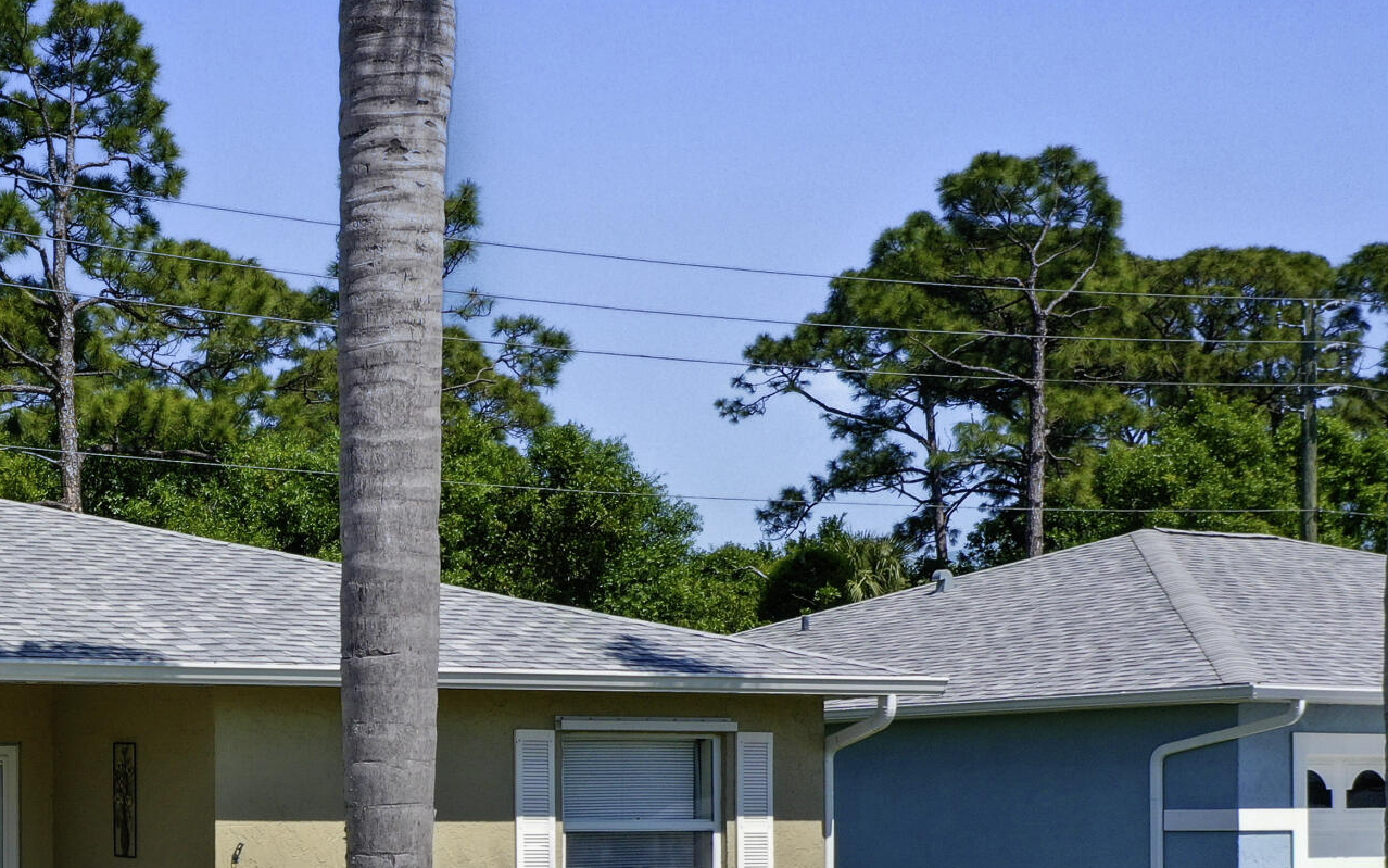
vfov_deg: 19.0
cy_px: 839
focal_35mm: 67
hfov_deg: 27.7
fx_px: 2535
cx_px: -181
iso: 100
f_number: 5.6
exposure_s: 1/500
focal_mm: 10.26
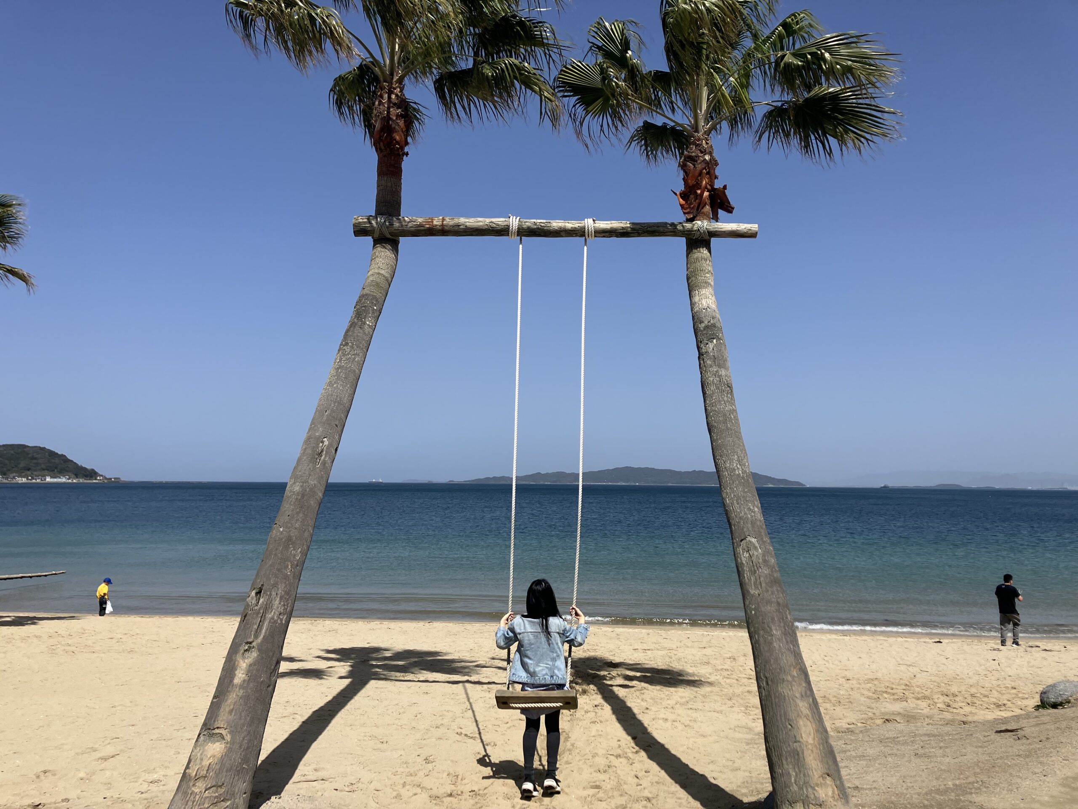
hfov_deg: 63.4
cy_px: 404
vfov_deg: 49.7
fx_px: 872
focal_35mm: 28
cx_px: 539
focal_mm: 3.99
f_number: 1.8
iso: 32
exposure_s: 1/3745
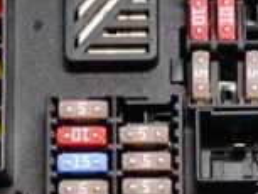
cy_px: 310
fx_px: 1581
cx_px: 298
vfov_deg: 6.9
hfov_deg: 9.2
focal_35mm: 212
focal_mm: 9.65
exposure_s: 1/25
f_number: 3.3
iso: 800
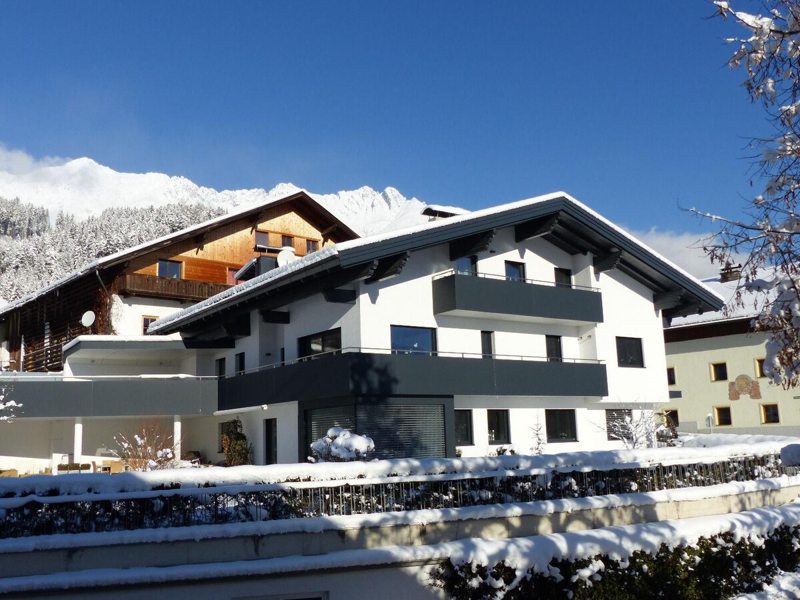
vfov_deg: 42.9
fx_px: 763
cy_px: 300
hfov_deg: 55.4
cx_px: 400
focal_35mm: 33
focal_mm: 5.8
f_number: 4
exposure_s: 1/1600
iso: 100
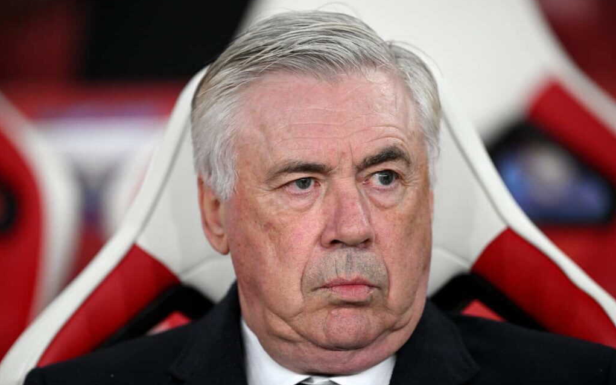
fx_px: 6866
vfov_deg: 3.2
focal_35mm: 409
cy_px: 202
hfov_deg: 5.1
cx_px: 308
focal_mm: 400
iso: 1600
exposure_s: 1/800
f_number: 2.8
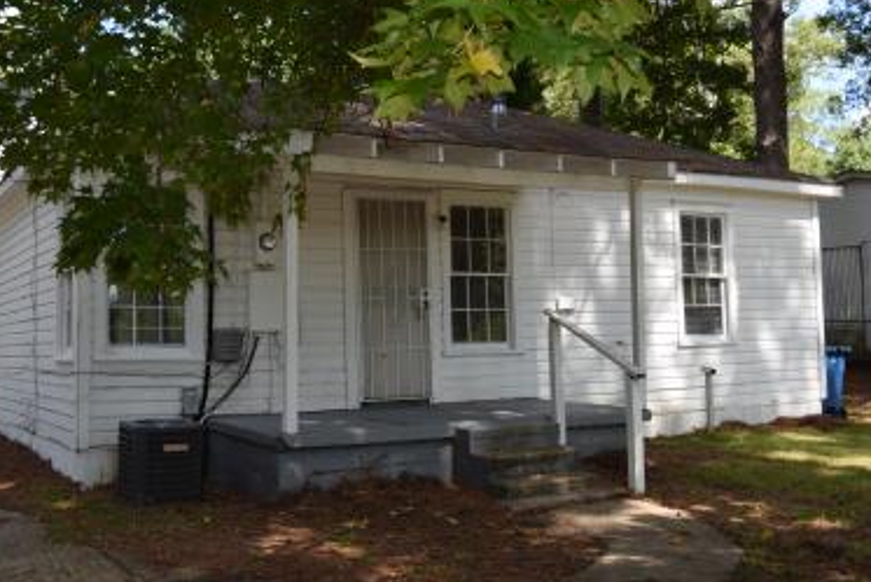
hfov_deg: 46.8
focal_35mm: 42
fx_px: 1007
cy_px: 243
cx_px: 427
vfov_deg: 32.1
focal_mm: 23
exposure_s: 1/125
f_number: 5.6
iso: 100
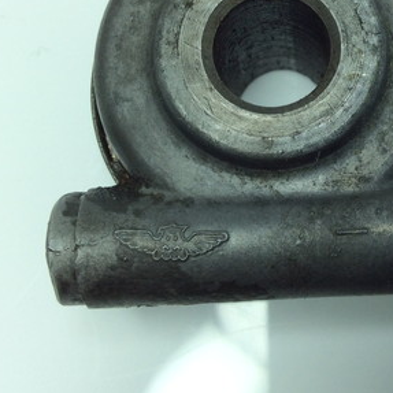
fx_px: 758
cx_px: 326
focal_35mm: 59
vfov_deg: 28.8
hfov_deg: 28.3
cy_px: 114
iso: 32
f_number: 2.4
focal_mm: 3.3
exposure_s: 1/347
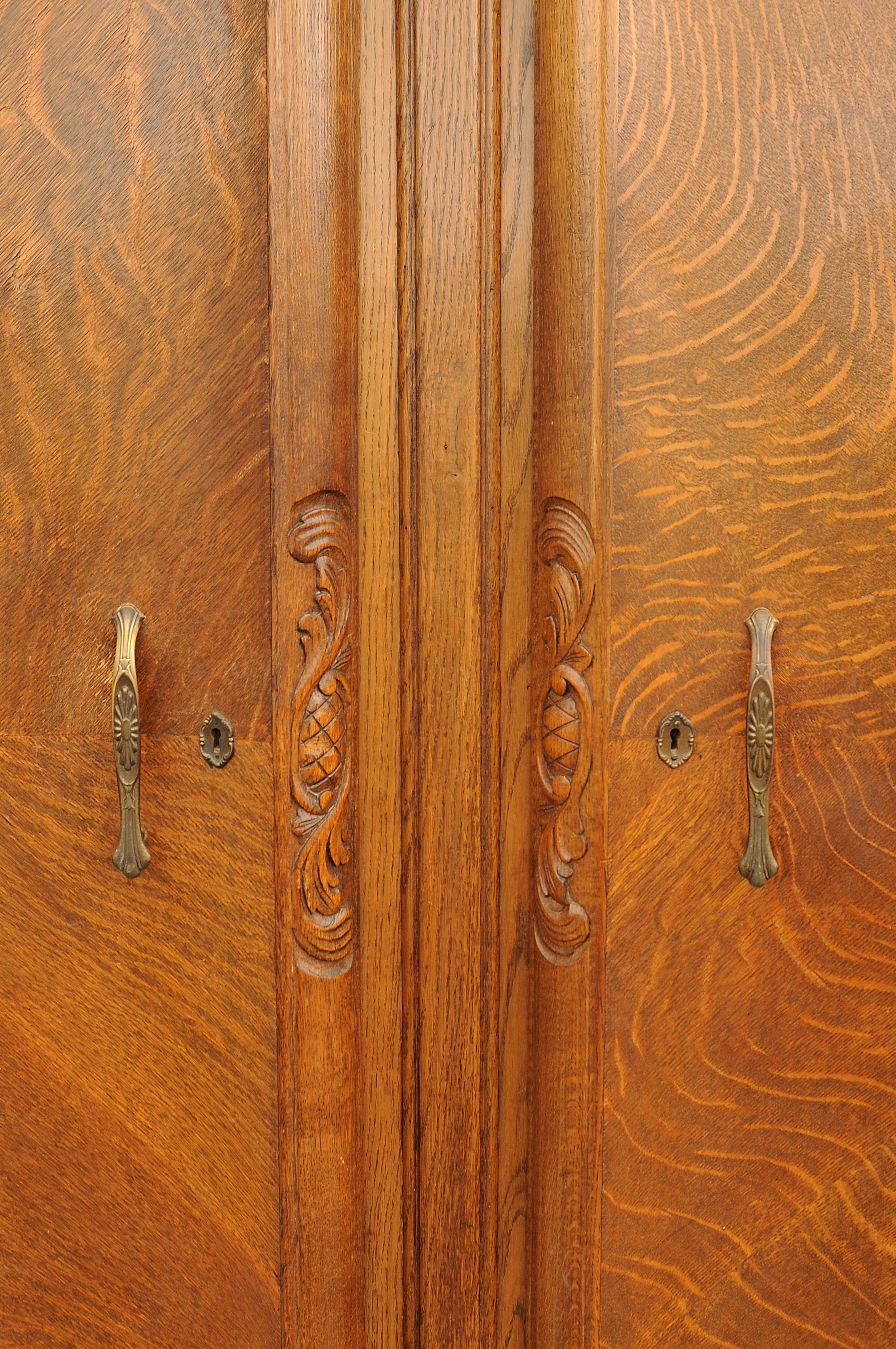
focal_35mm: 39
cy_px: 674
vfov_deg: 49.6
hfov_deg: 34.1
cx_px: 448
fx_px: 1460
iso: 320
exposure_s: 1/200
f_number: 4.5
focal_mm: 26
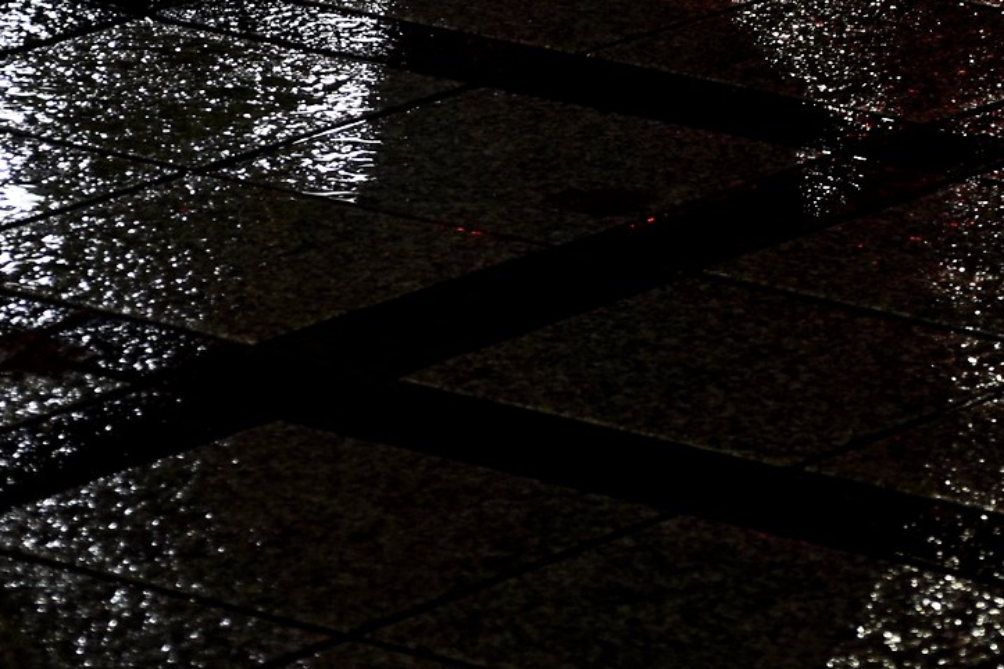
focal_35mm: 324
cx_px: 679
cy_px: -253
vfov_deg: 4.2
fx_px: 9026
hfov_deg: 6.4
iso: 1600
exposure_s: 1/20
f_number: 5
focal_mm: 65
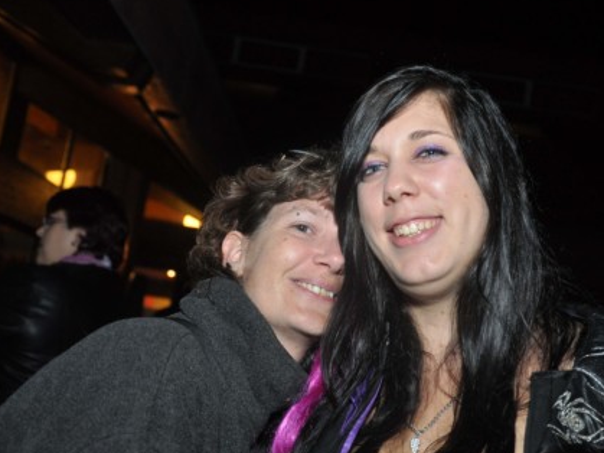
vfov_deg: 26.5
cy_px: 218
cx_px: 356
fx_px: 959
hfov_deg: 34.9
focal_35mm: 55
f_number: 4.2
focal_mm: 32
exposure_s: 1/60
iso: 800
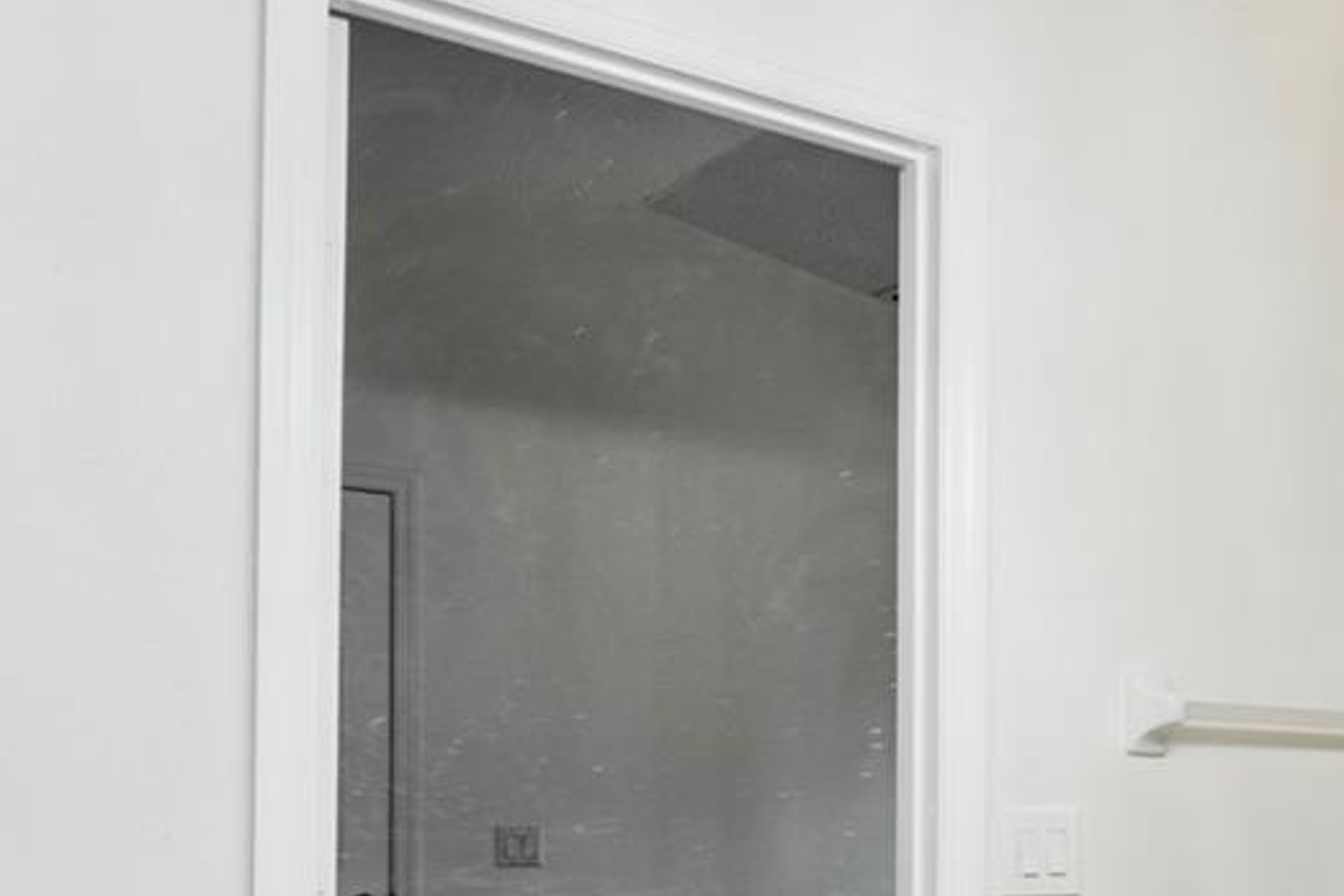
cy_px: 914
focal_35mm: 51
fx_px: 1886
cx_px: 1622
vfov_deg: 25.3
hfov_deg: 32.3
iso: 100
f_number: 9
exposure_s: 1/160
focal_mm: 11
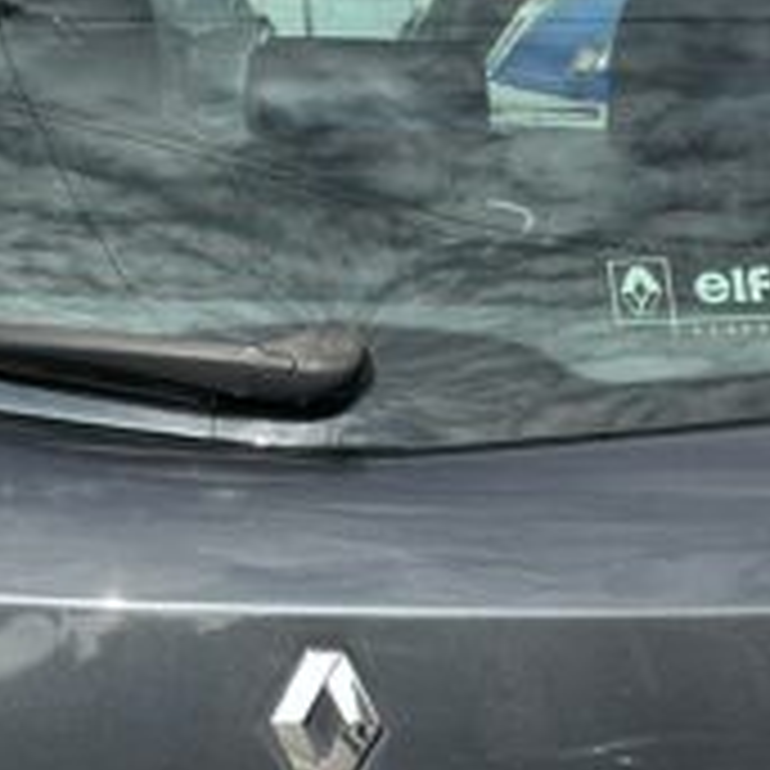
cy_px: 689
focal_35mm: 199
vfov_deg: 8.8
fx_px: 5008
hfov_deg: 8.8
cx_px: 342
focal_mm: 6.86
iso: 64
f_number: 1.78
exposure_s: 1/2114
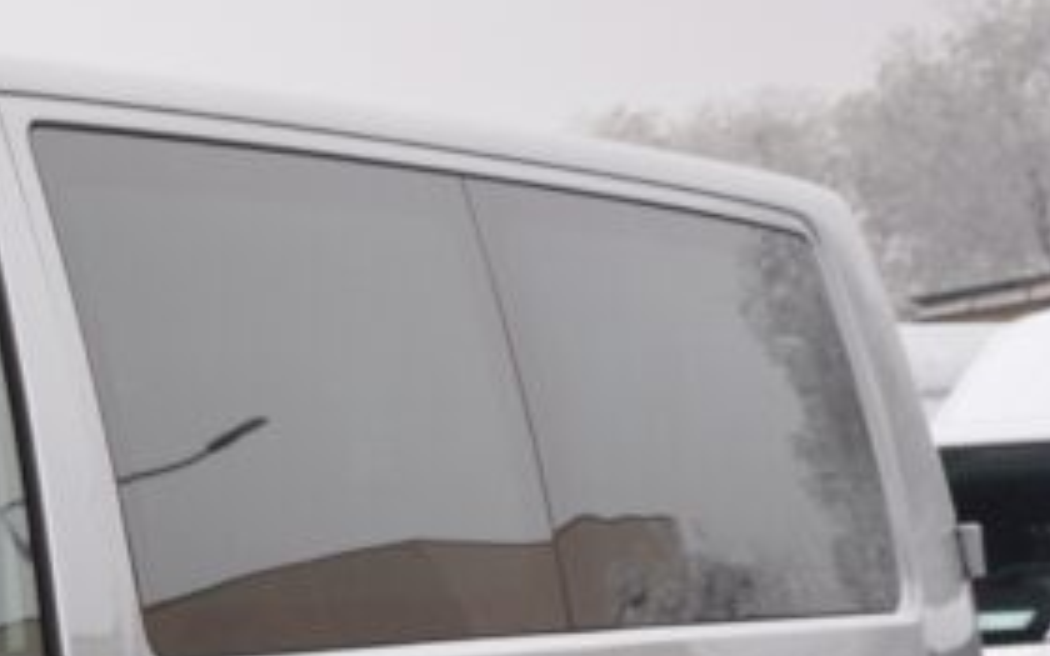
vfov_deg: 7.2
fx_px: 5122
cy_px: 937
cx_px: -799
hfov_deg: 11.0
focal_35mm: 179
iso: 500
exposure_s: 1/200
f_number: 7.1
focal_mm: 32
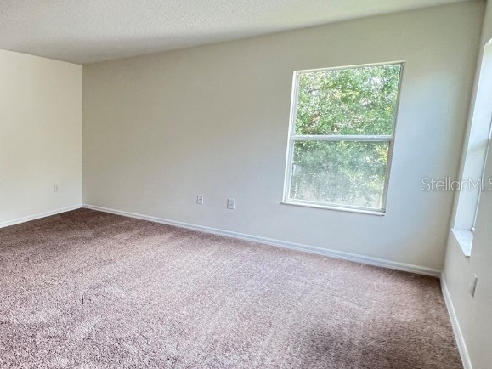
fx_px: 327
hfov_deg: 63.9
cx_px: 66
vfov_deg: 58.9
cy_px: 184
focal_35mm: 23
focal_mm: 1.57
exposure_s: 1/99
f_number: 1.8
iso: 125
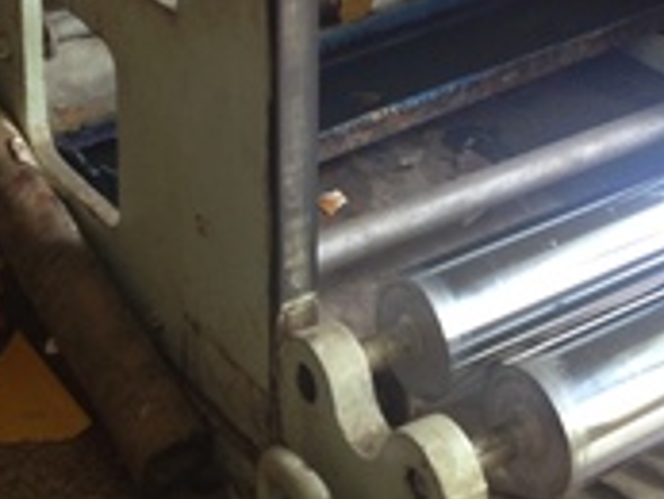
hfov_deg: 19.4
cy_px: -178
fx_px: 1939
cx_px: 411
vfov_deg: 14.0
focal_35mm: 101
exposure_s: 1/30
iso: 64
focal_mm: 4.28
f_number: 2.4
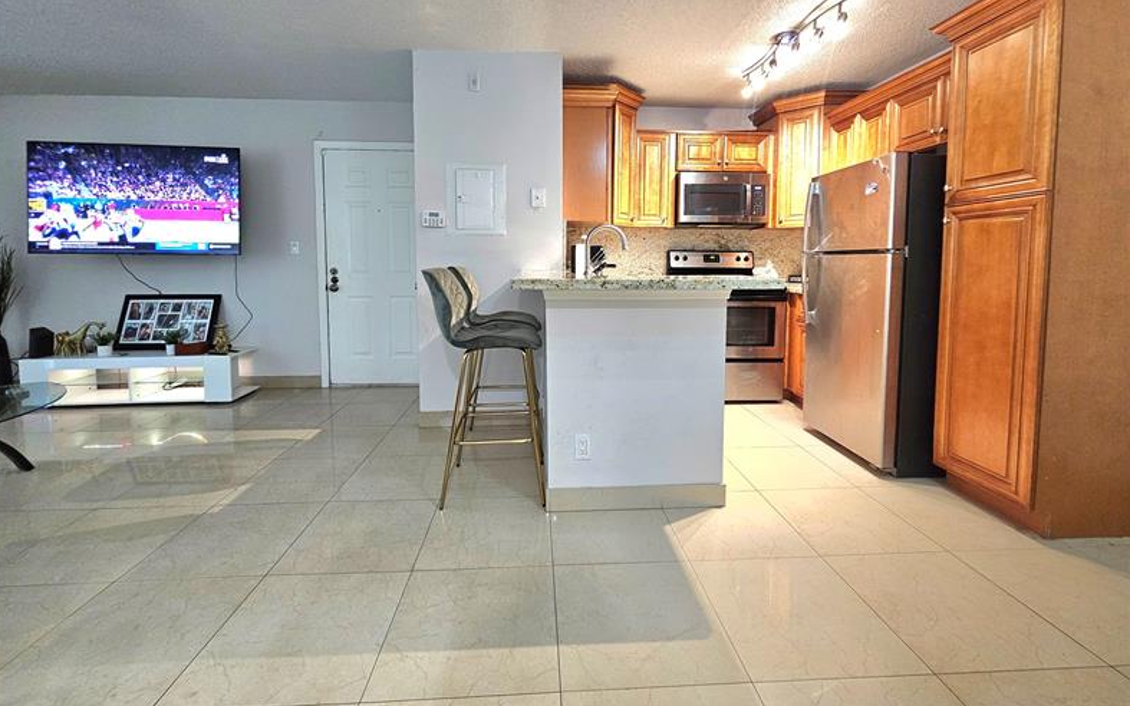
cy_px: 290
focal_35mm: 14
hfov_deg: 105.3
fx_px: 431
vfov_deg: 77.9
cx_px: 557
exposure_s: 1/30
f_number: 2.2
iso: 320
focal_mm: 2.2
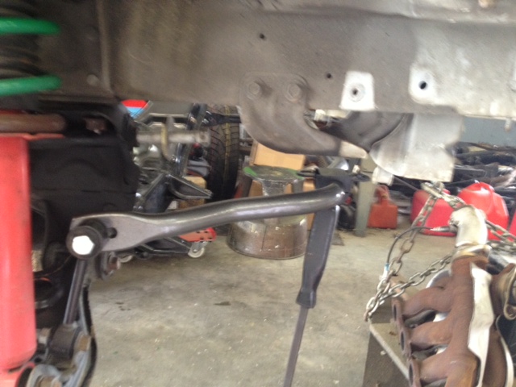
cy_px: 194
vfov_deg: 40.7
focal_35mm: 35
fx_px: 522
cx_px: 258
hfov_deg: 52.6
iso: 200
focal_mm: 4.28
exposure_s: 1/20
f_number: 2.4
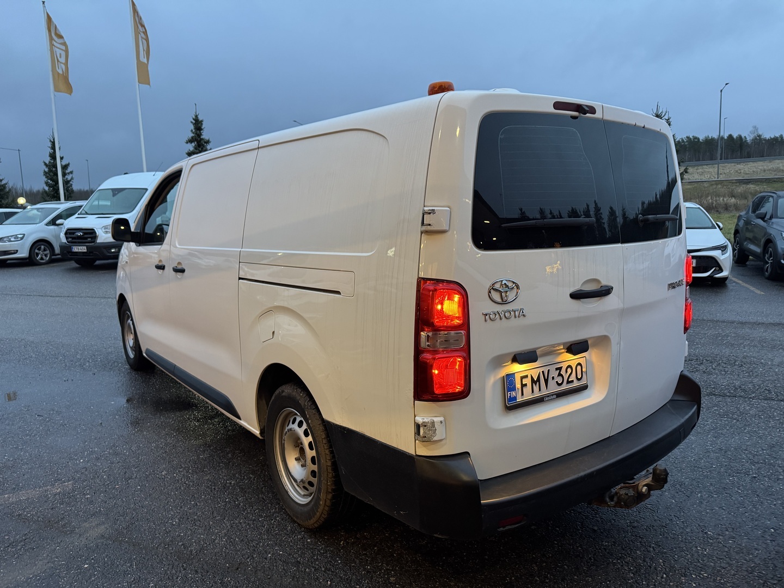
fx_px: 544
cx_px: 392
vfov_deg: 56.8
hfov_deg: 71.6
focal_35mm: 24
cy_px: 294
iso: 400
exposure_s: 1/60
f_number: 1.78
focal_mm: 6.76
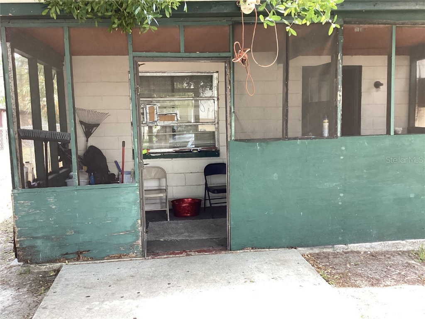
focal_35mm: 31
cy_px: 160
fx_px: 381
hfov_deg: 58.4
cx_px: 212
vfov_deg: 45.4
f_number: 2.4
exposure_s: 1/120
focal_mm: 3.3
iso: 80
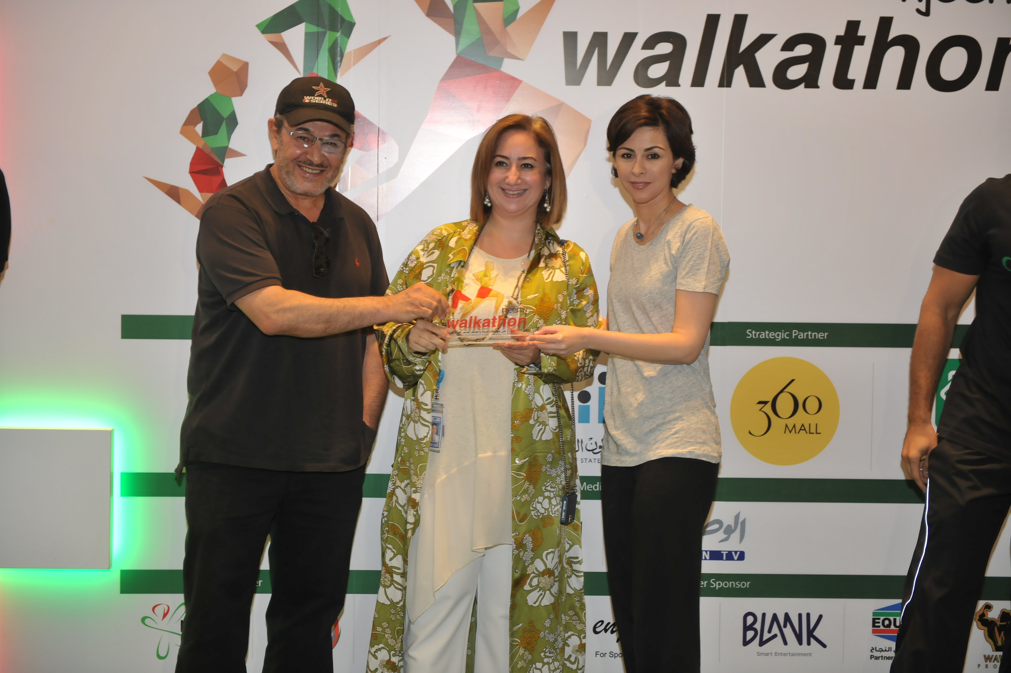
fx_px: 1965
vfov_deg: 19.4
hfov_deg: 28.9
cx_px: 506
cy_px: 336
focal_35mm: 70
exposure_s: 1/60
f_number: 2.8
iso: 640
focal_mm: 70
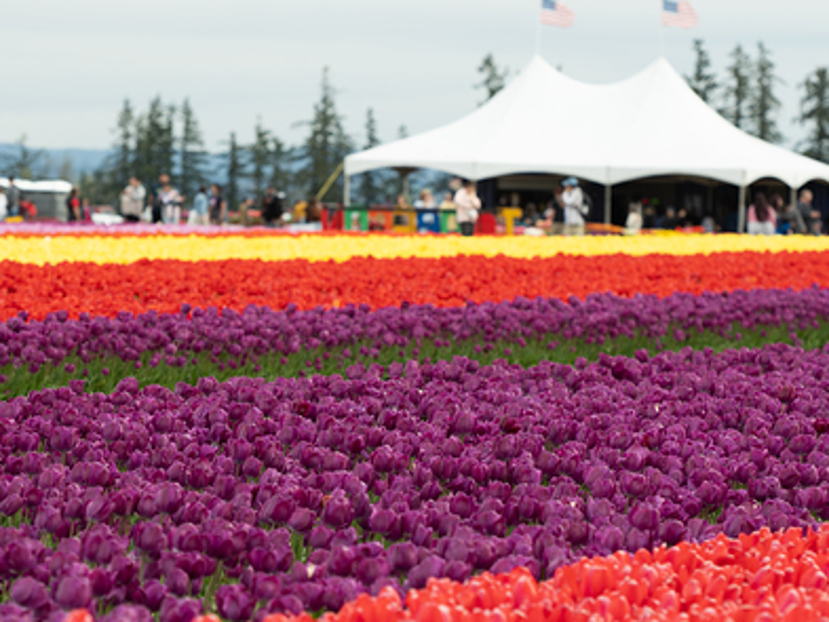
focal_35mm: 198
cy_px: 313
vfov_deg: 7.5
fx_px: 4743
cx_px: 418
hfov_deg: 10.0
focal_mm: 135
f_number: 5.6
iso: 100
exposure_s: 1/500
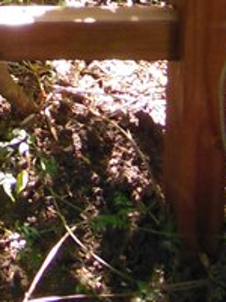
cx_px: -76
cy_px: -378
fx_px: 1001
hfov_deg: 12.4
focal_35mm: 115
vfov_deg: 13.5
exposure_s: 1/30
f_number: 3.5
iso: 320
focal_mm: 4.5
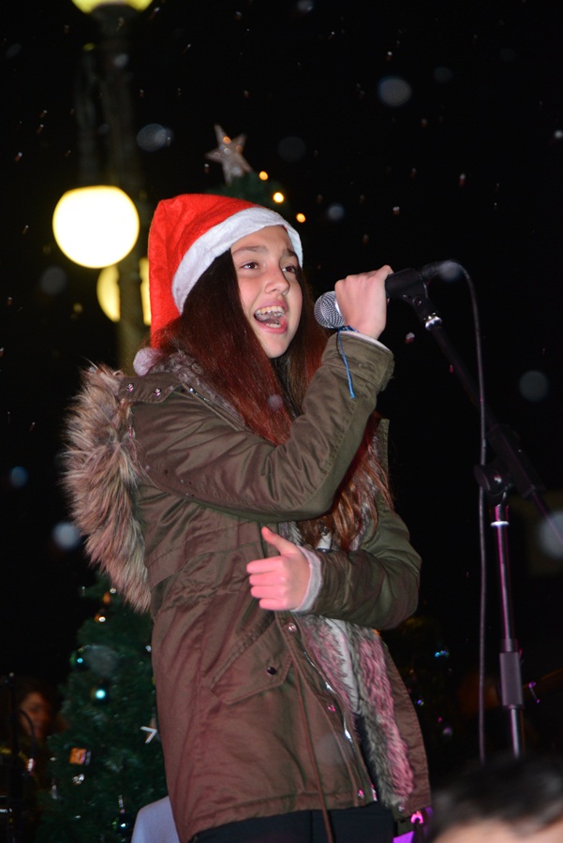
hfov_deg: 11.4
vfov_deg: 17.1
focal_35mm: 120
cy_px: 422
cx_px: 282
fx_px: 2812
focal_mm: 120
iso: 1250
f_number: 5.6
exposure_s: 1/60
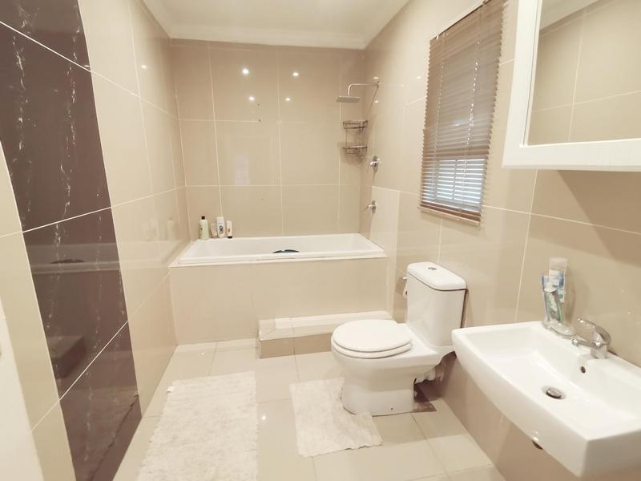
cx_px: 320
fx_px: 315
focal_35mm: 17
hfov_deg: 91.0
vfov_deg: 74.7
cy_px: 240
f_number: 2.4
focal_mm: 1.78
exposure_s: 1/25
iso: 400
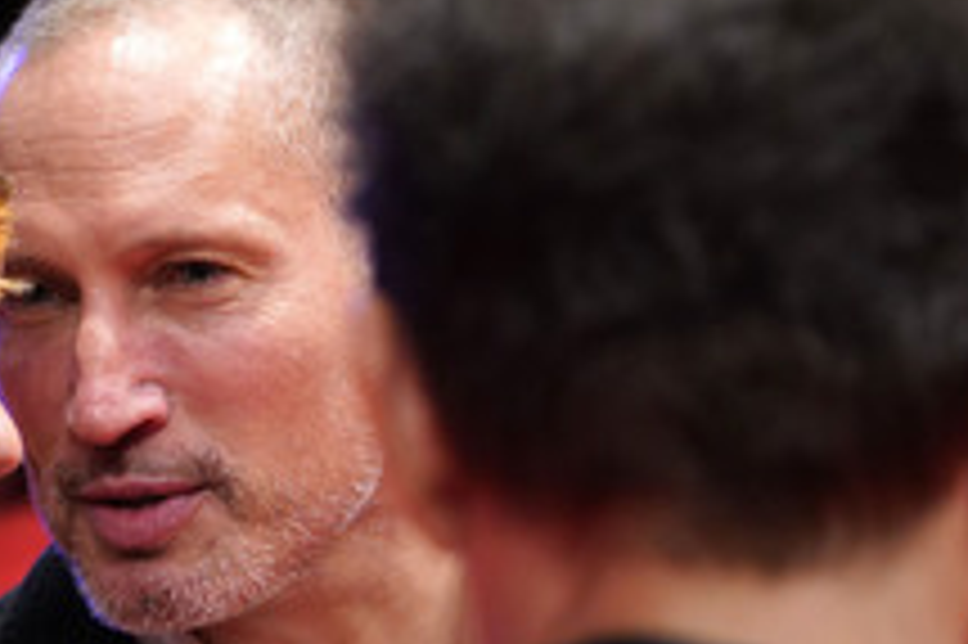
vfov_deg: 3.3
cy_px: 423
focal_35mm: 420
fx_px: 11284
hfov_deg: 4.9
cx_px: 173
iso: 5000
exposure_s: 1/200
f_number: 5.6
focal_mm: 200
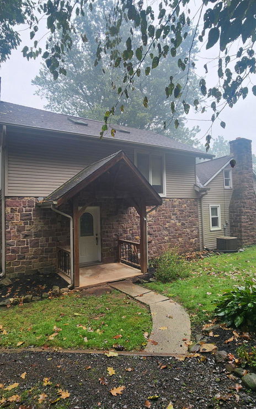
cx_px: 124
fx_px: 212
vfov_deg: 88.0
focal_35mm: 19
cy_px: 200
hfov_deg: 62.2
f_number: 2.2
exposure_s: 1/60
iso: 50
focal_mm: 2.2
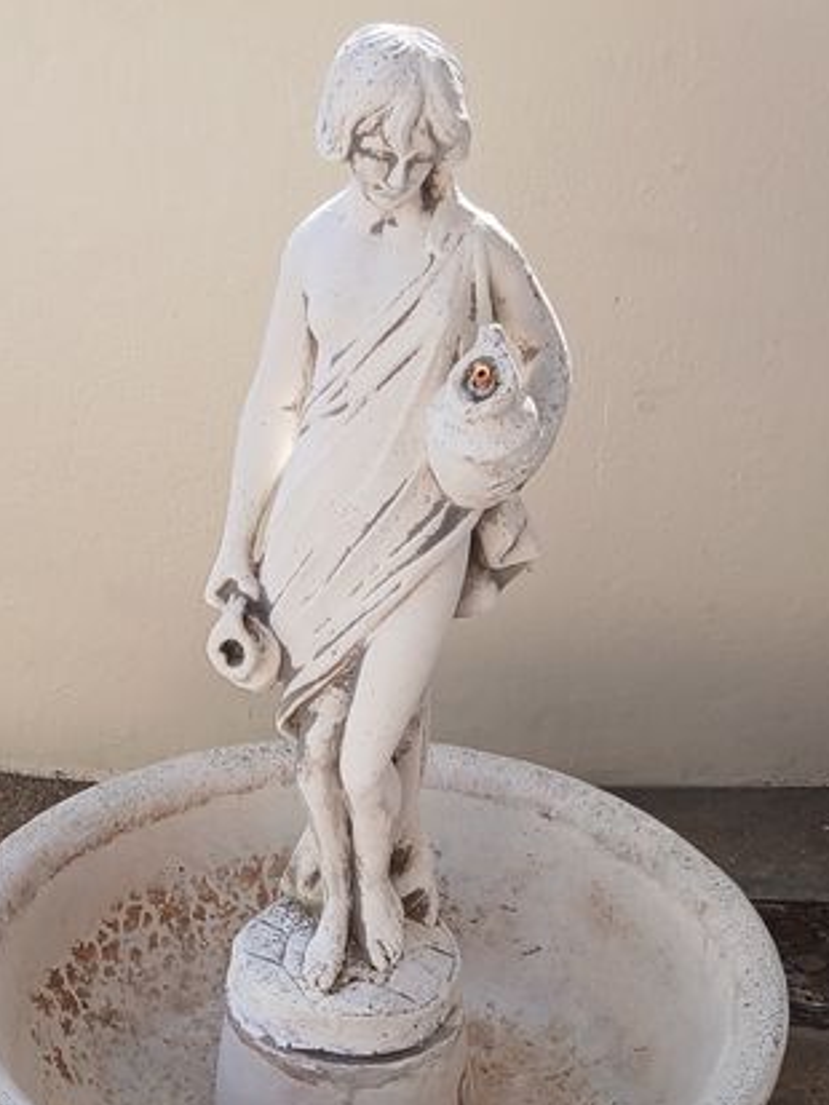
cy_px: 886
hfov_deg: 23.2
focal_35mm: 63
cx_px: 267
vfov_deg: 30.0
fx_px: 2011
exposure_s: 1/191
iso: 20
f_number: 1.8
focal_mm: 3.98
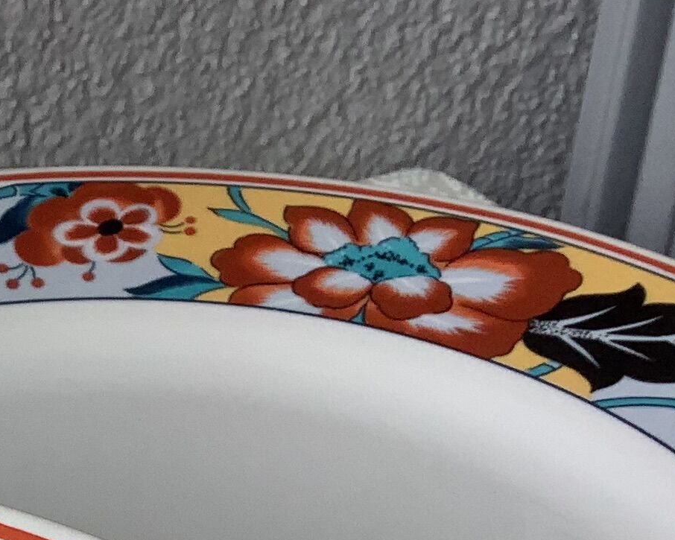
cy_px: 778
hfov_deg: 16.4
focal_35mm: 109
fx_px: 2178
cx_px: -270
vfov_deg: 13.4
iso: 25
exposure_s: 1/330
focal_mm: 3.3
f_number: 2.4
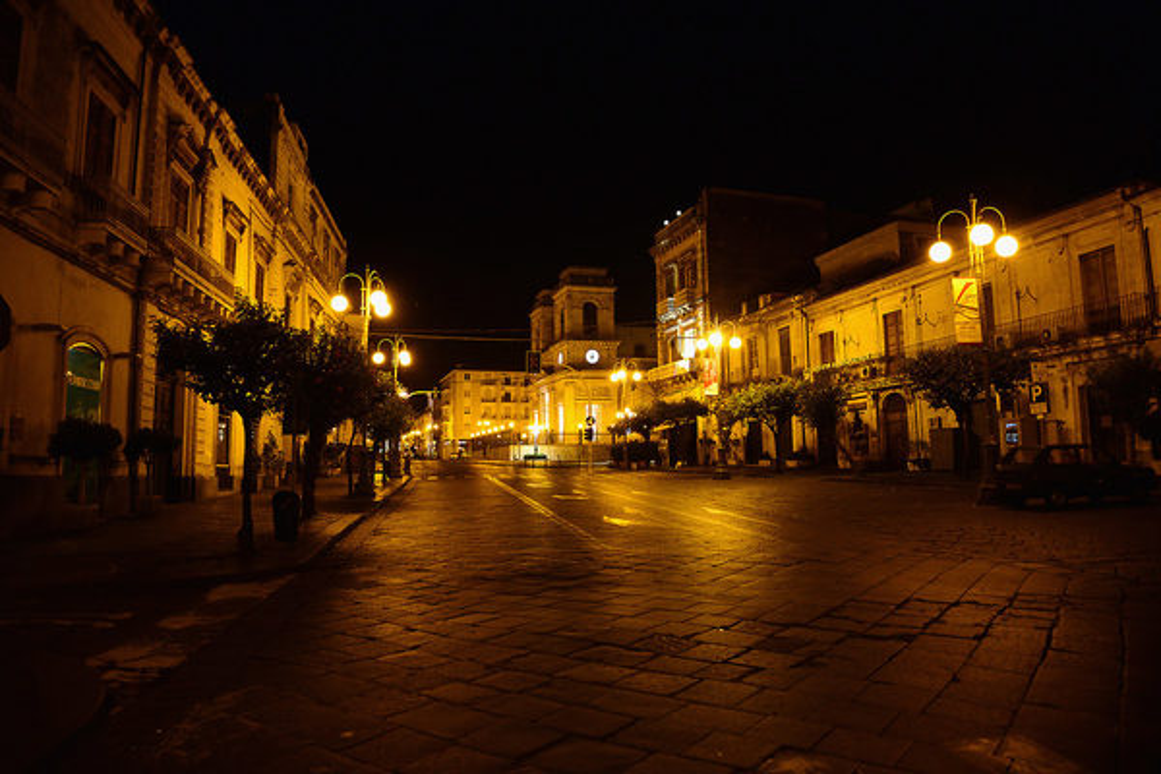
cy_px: 387
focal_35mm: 24
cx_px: 580
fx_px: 774
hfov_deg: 73.7
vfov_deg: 53.1
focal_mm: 24
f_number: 4
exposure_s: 1/60
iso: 3200
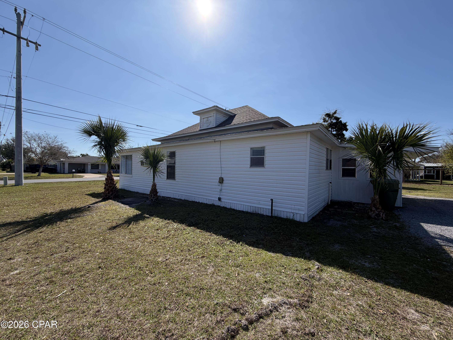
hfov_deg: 102.1
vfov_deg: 85.7
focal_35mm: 14
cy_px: 170
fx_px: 183
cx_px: 226
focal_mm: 2.22
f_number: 2.2
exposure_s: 1/1050
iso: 20
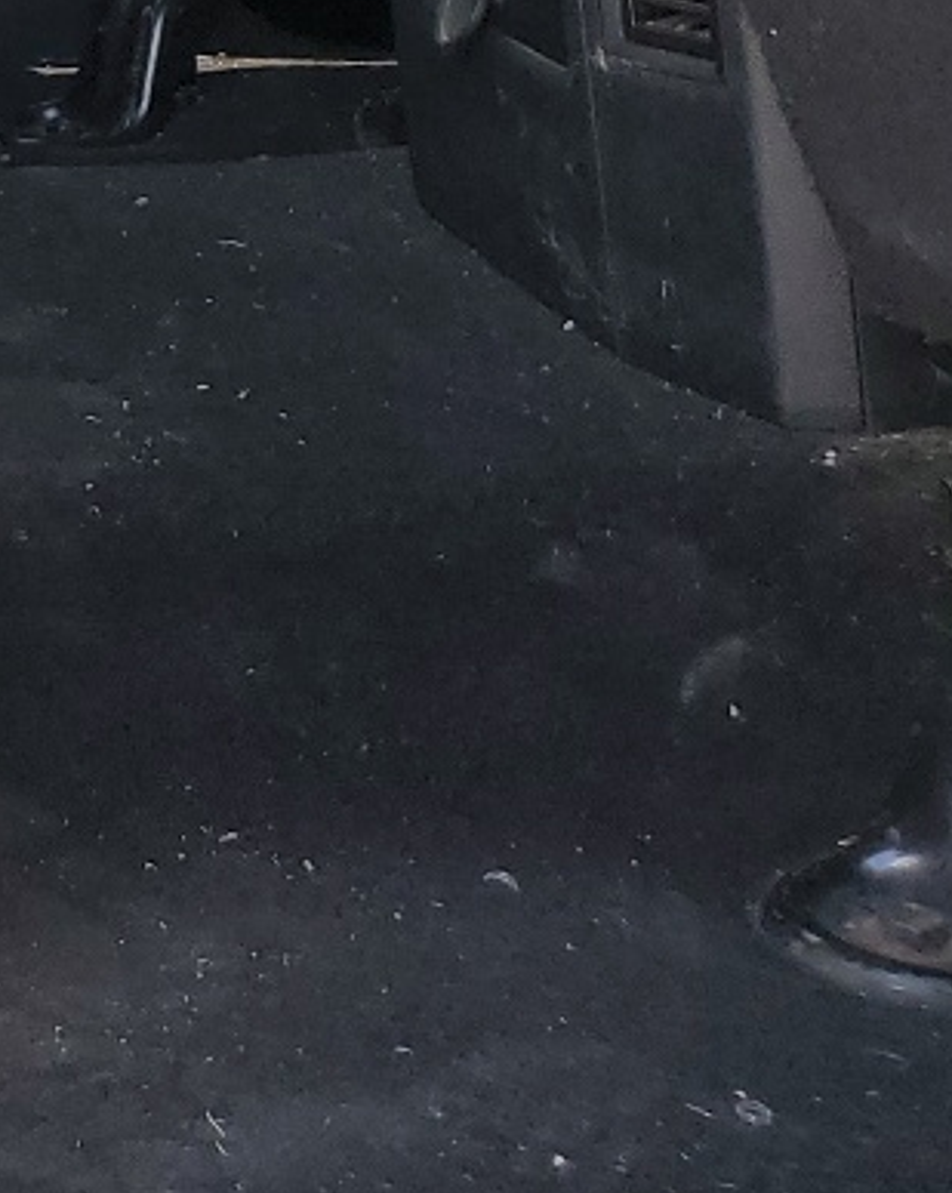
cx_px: -1054
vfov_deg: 17.2
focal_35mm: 105
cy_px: -339
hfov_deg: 12.6
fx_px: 3702
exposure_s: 1/323
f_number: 1.5
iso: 50
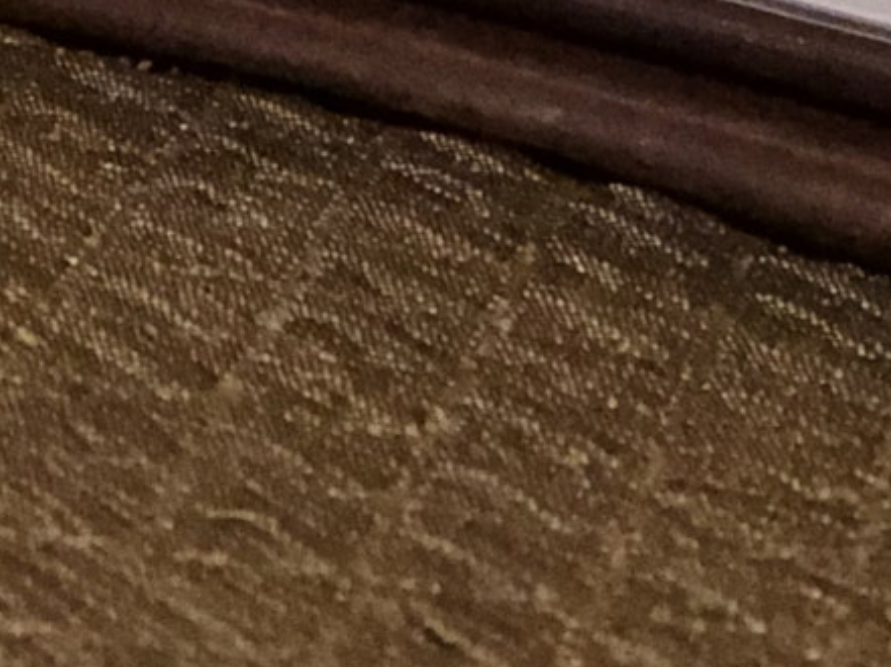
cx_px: 1010
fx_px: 6815
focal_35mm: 265
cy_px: -614
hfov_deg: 7.4
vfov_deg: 5.5
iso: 1250
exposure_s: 1/50
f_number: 2.8
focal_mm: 6.6
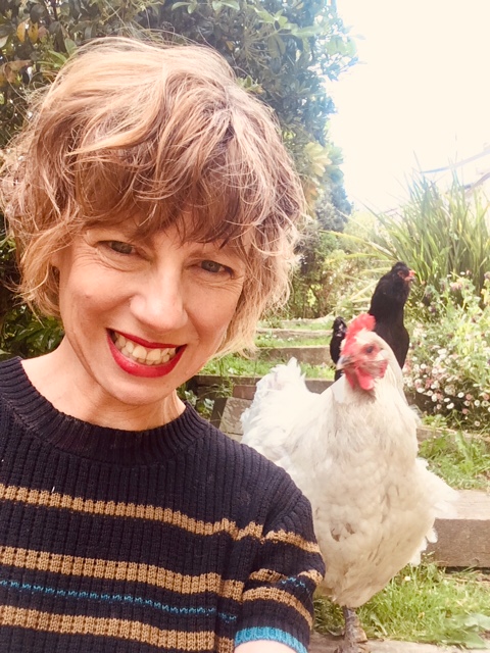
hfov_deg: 45.4
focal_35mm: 31
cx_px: 245
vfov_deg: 58.4
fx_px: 585
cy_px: 326
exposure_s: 1/173
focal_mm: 2.15
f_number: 2.4
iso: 50
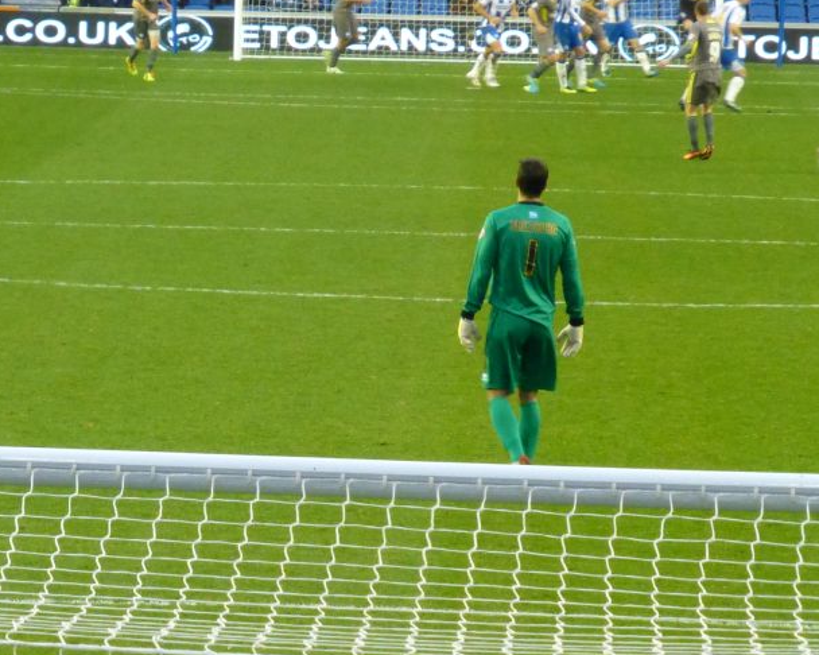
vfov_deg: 4.6
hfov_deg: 5.7
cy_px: 295
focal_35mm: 339
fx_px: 8214
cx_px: 88
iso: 800
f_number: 5.4
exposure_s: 1/50
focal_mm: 31.3
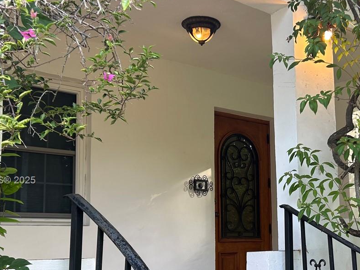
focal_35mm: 53
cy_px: 181
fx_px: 551
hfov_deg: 35.6
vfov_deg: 27.4
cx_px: 256
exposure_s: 1/121
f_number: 1.5
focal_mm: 5.7
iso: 40
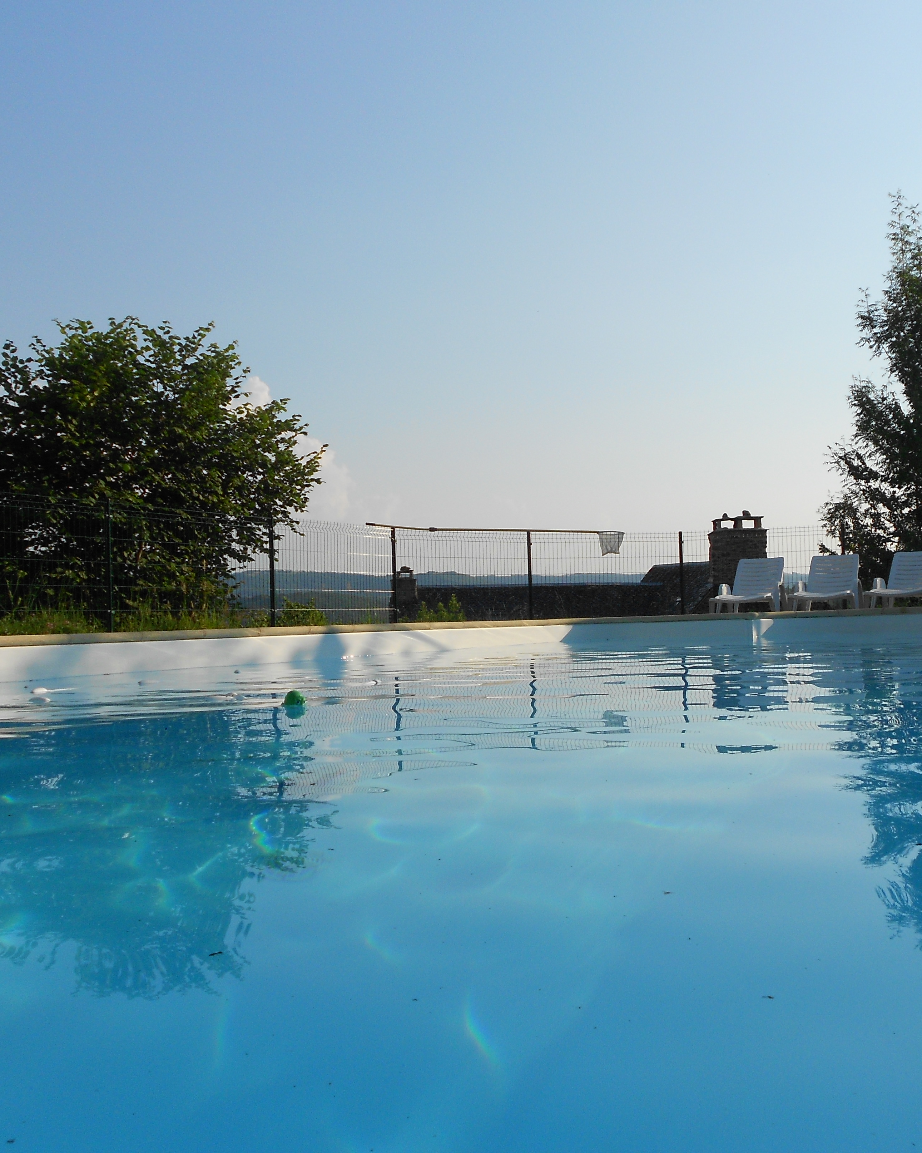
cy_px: 577
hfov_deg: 43.2
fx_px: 1160
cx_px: 551
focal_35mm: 34
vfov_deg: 52.8
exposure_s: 1/1250
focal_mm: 4.6
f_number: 3.2
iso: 80
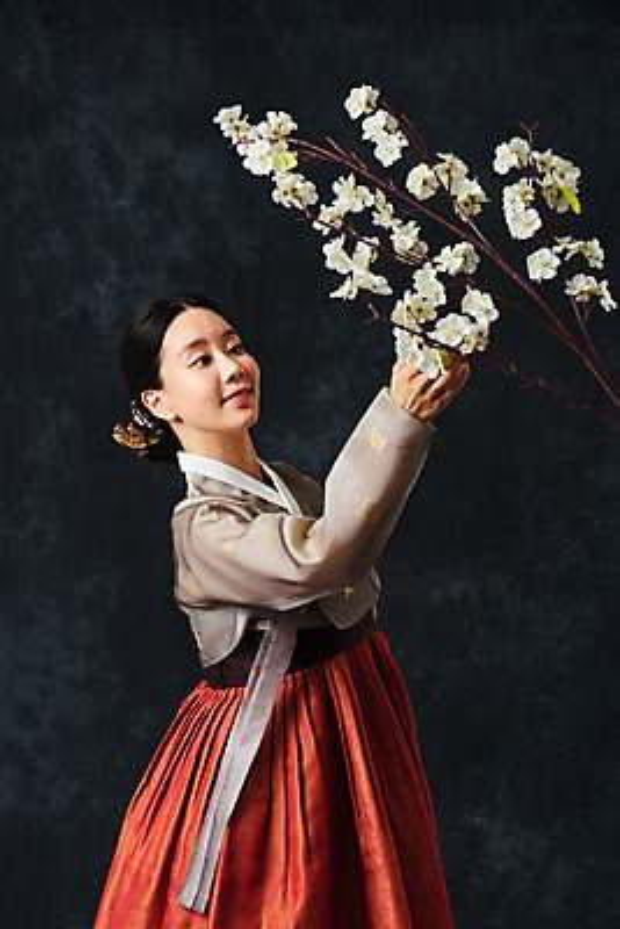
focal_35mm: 140
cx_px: 310
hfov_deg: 9.8
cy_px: 464
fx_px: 3613
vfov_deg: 14.6
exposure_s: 1/125
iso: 100
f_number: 11
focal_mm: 140
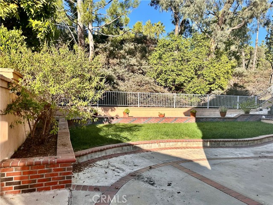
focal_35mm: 24
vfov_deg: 56.8
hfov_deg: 71.6
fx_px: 189
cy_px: 102
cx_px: 136
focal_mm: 6.86
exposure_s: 1/2028
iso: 80
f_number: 1.78
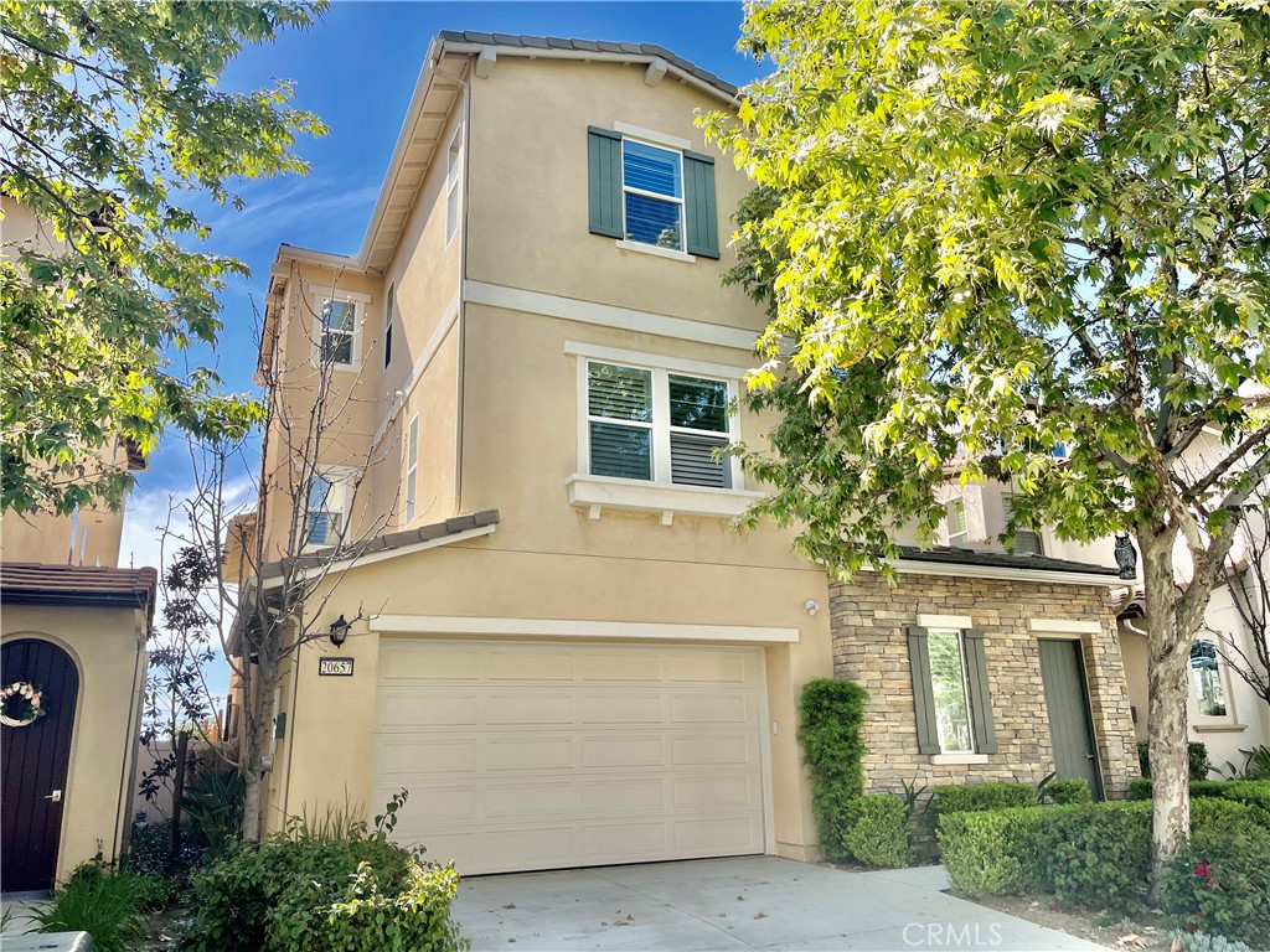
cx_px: 635
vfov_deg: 54.9
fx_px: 917
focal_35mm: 25
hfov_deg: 69.4
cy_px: 476
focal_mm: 5.1
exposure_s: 1/1212
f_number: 1.6
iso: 32
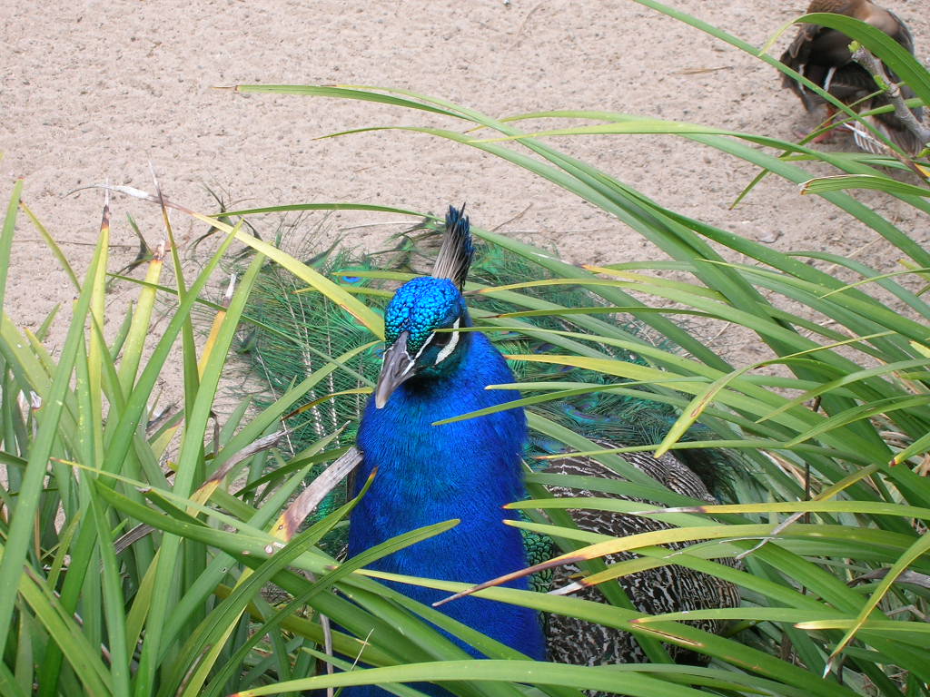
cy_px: 348
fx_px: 1988
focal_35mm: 74
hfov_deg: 26.3
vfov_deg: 19.9
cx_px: 465
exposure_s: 1/35.2
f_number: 6.7
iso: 50
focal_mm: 12.3
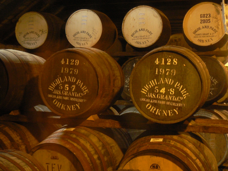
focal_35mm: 51
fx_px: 336
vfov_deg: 28.6
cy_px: 86
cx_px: 114
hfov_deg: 37.5
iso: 200
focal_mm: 8.6
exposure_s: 1/2
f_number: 2.8
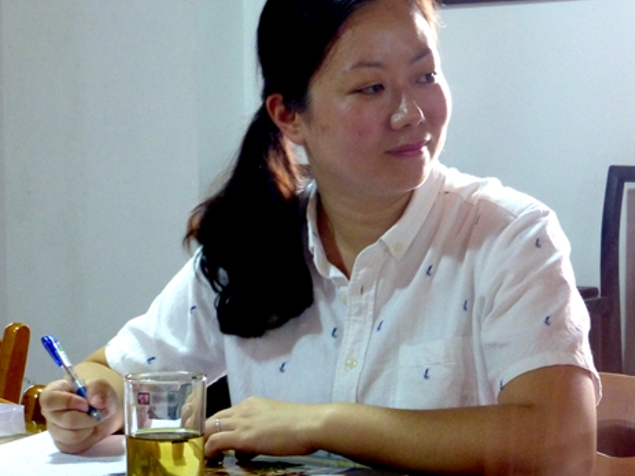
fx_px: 1962
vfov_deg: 13.8
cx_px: 320
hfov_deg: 18.4
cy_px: 217
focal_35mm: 107
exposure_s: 1/5
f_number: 4.9
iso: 400
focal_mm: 11.7
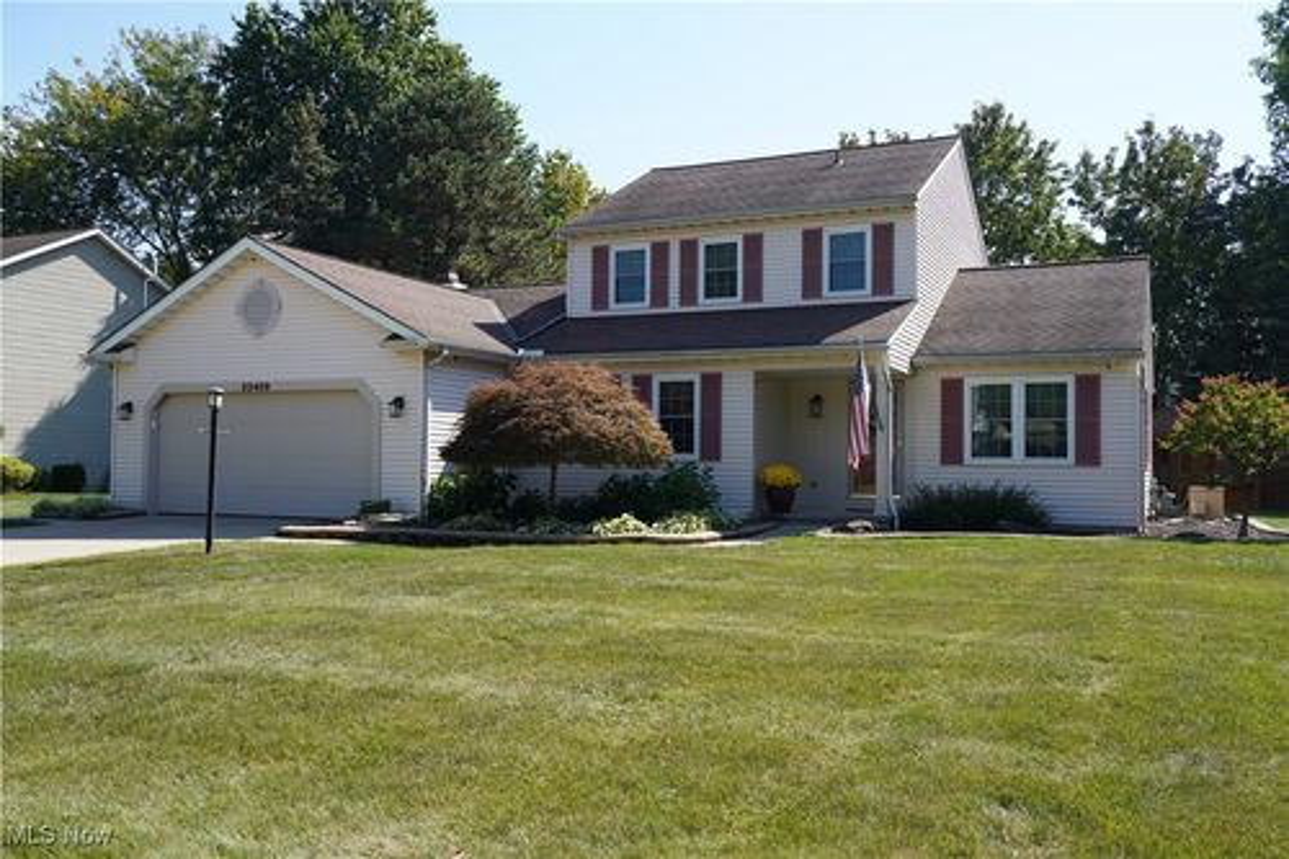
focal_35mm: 30
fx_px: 1074
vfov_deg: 43.6
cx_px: 644
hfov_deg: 61.9
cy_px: 430
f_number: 10
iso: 500
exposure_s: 1/400
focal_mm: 30
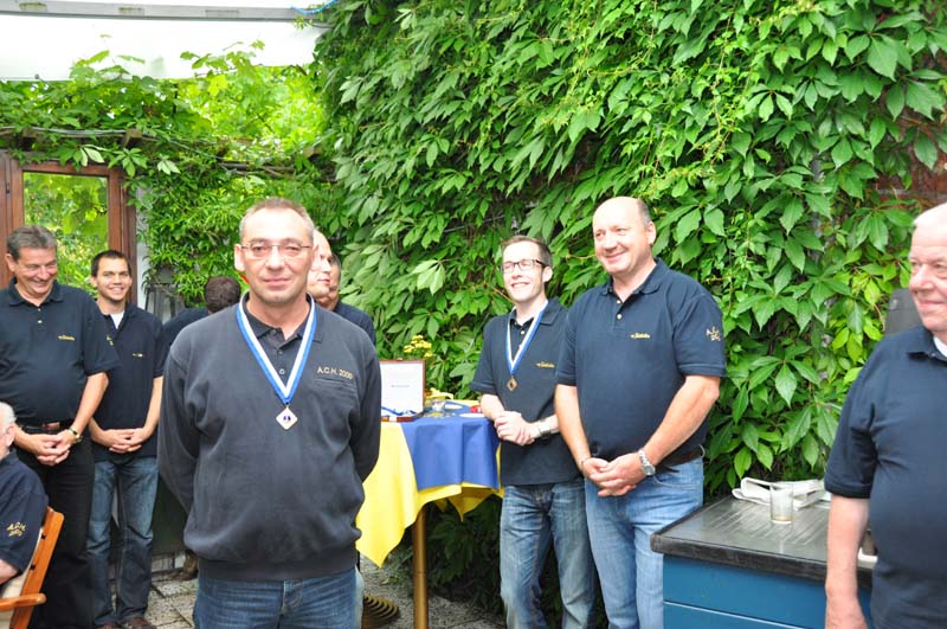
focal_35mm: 36
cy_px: 314
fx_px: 946
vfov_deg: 36.8
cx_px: 474
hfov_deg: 53.2
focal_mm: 24
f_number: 4
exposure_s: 1/60
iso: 800
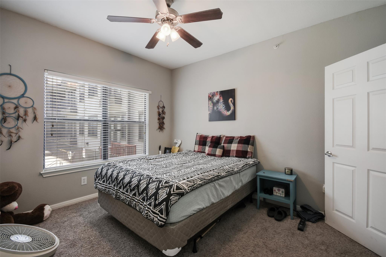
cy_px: 128
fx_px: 161
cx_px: 193
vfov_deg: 77.3
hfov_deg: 100.4
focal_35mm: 15
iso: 200
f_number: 8
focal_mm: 10
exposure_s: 1/8
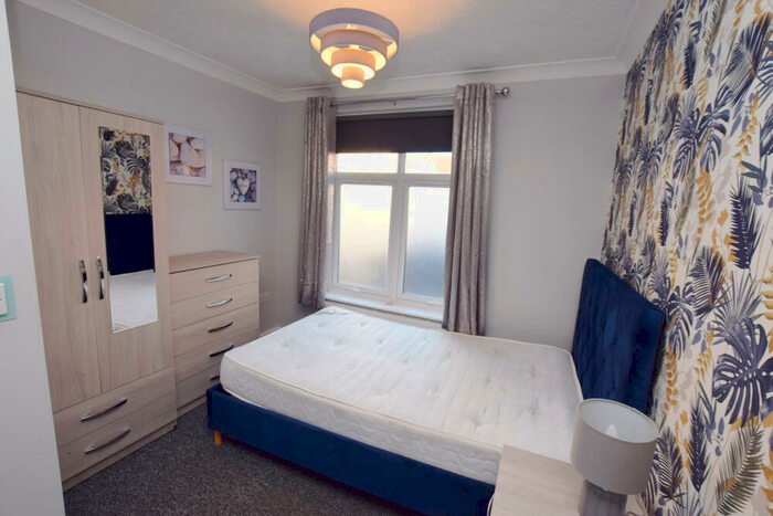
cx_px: 386
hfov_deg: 100.4
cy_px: 258
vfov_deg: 77.4
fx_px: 322
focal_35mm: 15
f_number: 5.6
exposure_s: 1/125
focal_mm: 10
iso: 220
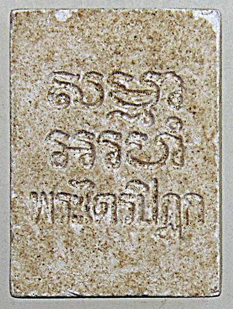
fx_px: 636
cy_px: 154
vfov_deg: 27.4
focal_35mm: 71
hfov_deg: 20.8
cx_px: 116
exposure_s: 1/60
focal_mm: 12.8
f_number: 3.7
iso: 80
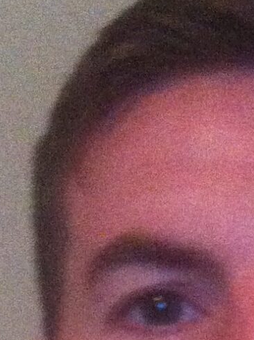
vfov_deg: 10.4
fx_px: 1795
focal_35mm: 183
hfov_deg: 8.0
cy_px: 517
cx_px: 264
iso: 640
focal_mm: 3.85
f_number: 2.8
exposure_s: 1/17
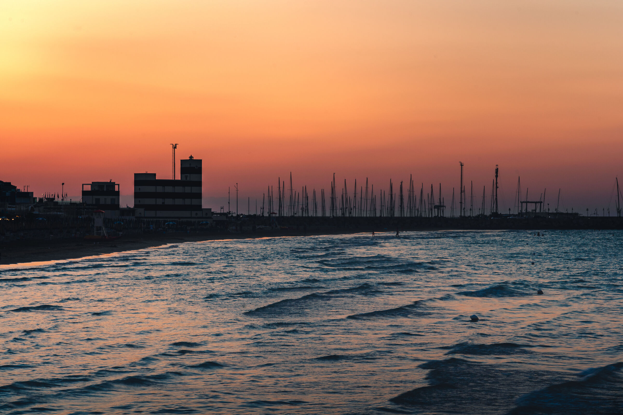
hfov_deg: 19.5
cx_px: 312
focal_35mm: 105
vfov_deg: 13.0
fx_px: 1817
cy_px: 208
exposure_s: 1/13
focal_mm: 105
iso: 100
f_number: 13
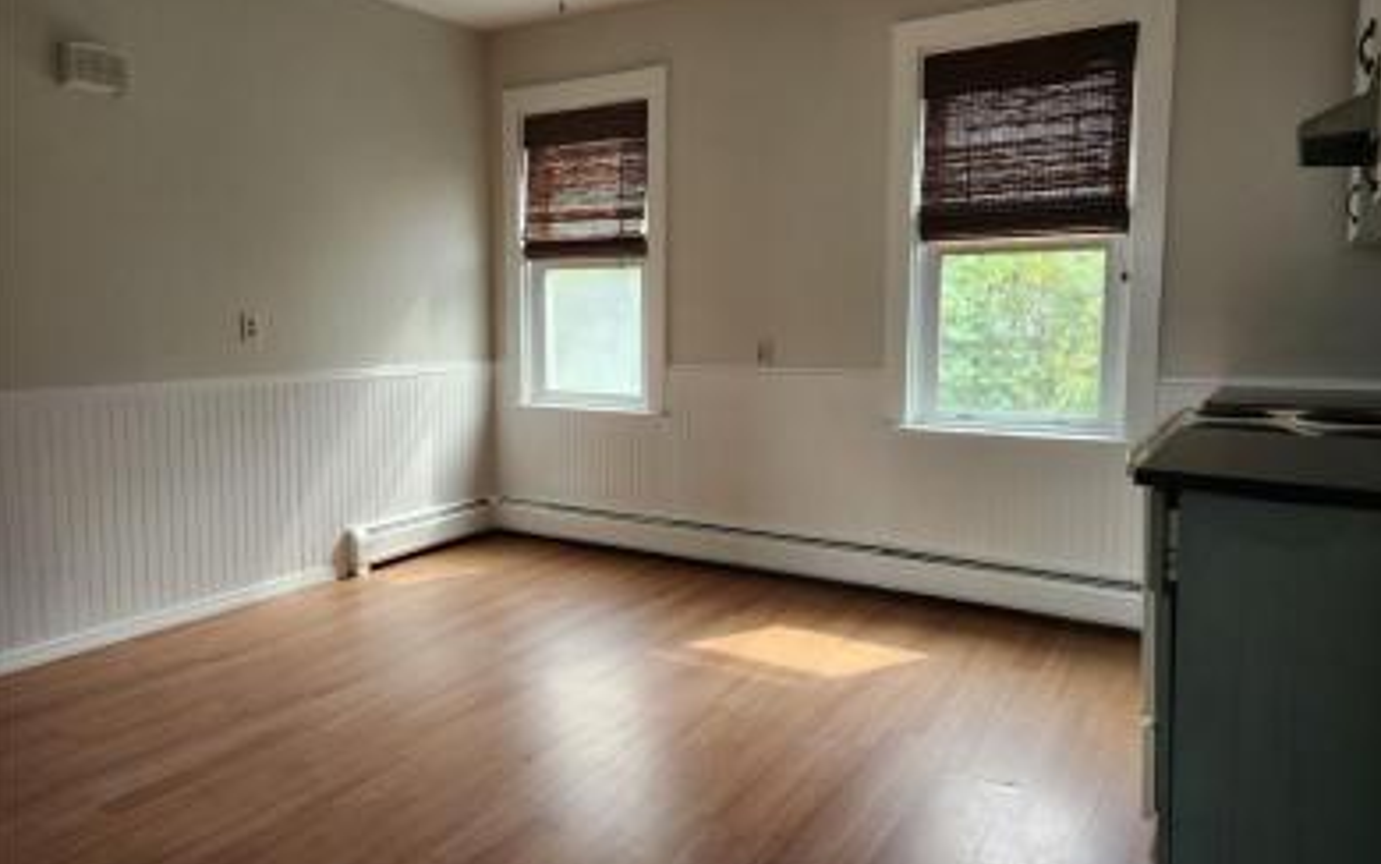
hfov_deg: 72.5
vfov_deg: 49.2
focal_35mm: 25
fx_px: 941
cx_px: 701
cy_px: 375
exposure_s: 1/180
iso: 200
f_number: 1.8
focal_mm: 5.4
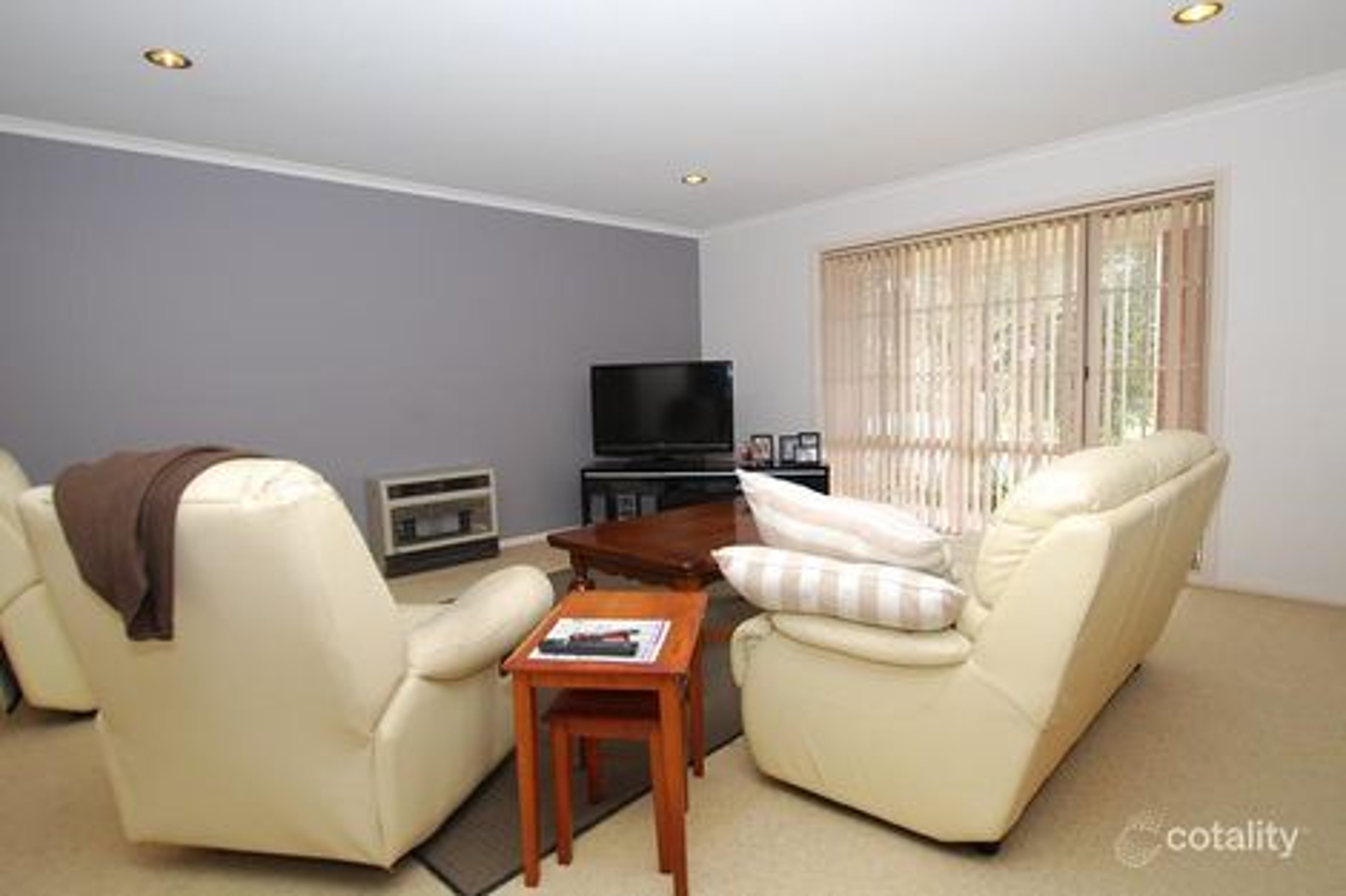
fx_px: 729
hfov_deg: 85.4
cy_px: 448
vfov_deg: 63.2
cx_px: 673
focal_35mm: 20
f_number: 4
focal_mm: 13
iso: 200
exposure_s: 1/60
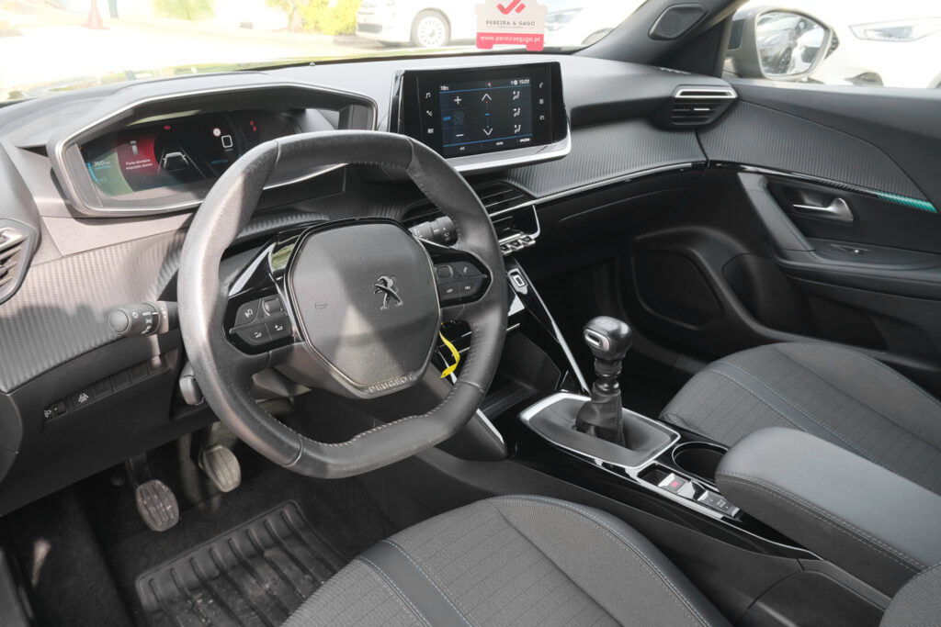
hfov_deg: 63.7
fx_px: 758
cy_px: 314
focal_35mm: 29
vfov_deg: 45.0
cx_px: 470
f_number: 9
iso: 2000
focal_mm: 19.2
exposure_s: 1/100
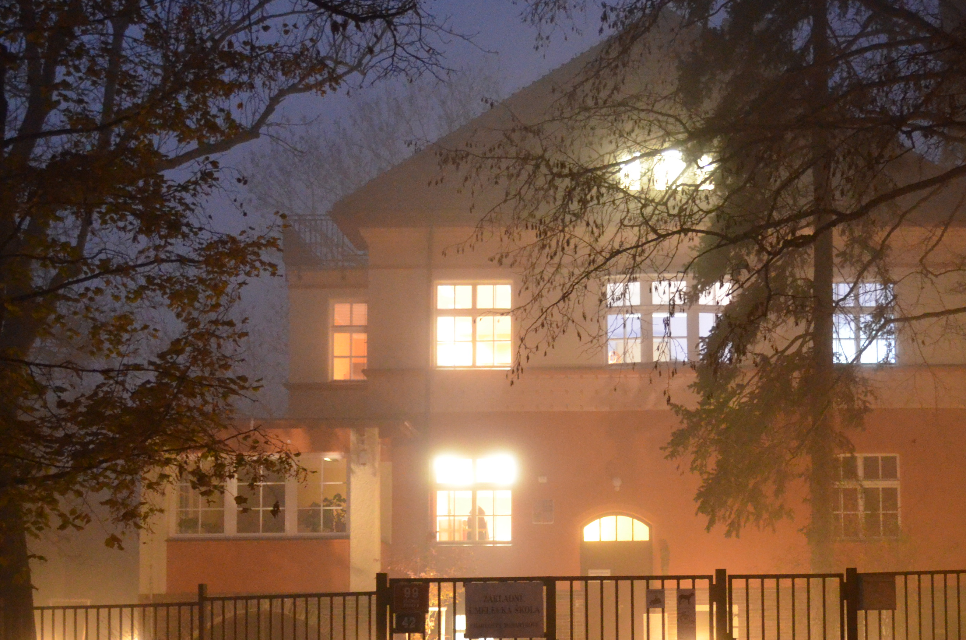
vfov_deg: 21.5
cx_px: 698
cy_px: 520
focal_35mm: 62
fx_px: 1660
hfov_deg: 32.0
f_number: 3.8
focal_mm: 22
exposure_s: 1/13
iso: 3200
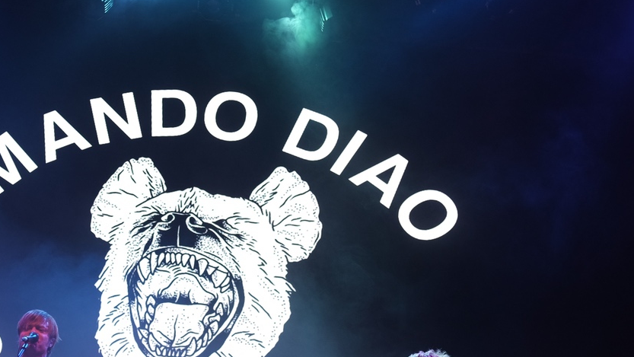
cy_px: 307
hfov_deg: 23.2
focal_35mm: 91
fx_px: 1530
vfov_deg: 13.2
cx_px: 169
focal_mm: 35
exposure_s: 1/60
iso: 500
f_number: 2
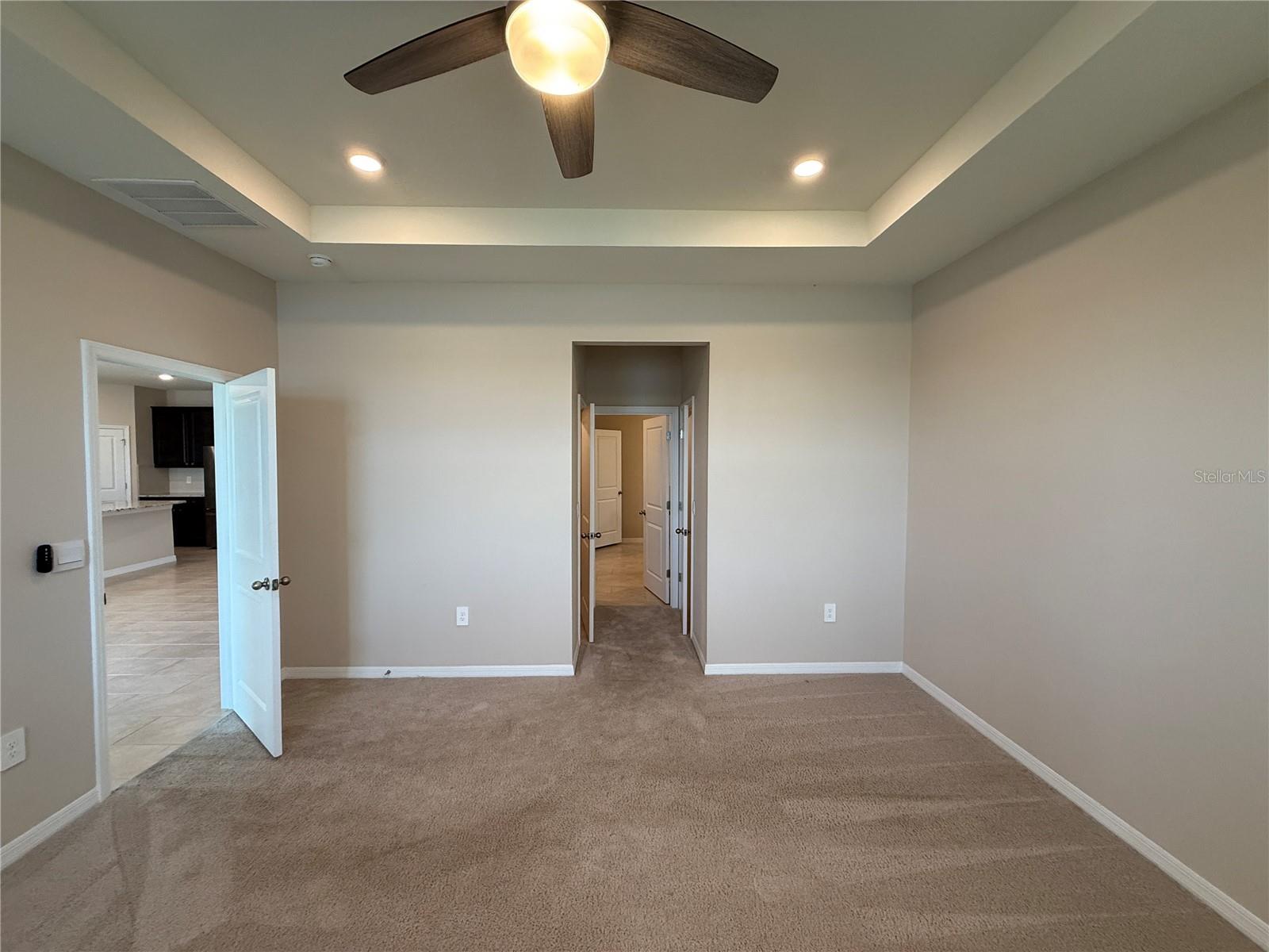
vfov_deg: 85.7
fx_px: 513
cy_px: 476
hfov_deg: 102.1
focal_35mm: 14
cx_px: 634
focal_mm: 2.22
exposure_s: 1/120
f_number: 2.2
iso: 160
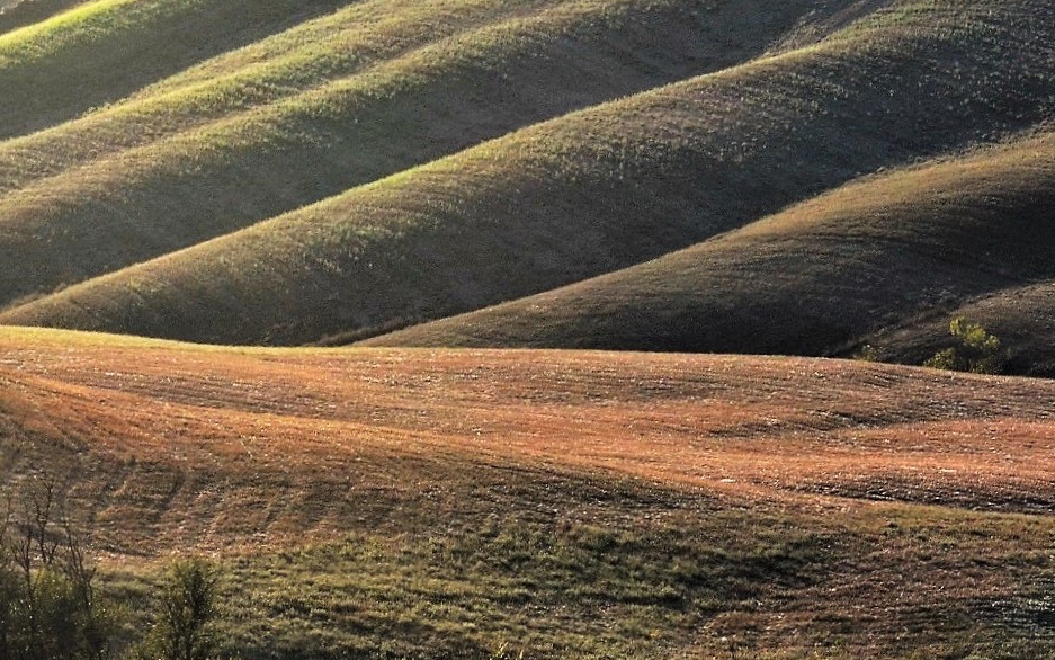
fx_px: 5090
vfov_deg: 7.4
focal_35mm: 177
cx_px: 205
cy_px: 266
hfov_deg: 11.8
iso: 200
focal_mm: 70
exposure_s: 1/800
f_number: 7.1
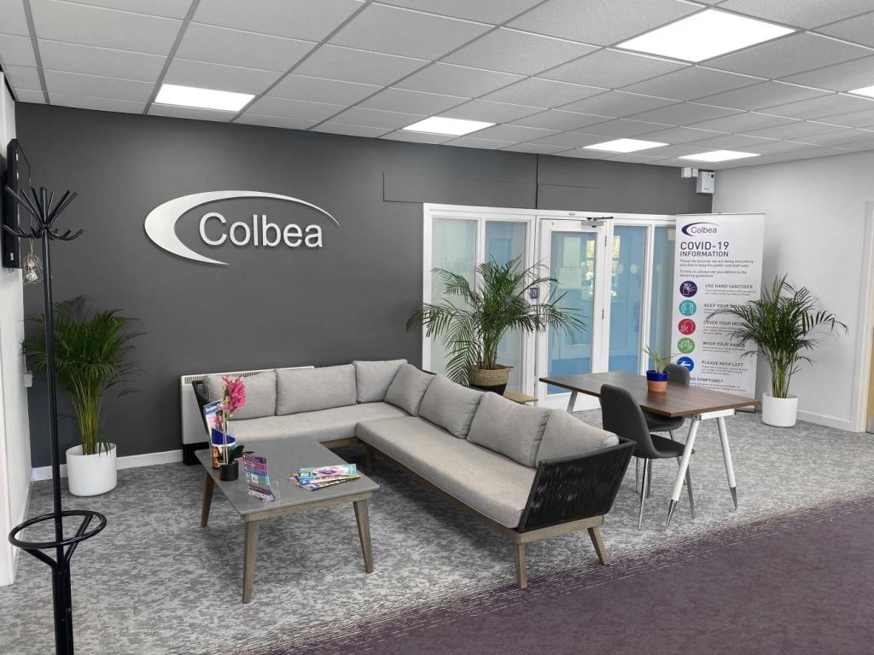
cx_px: 437
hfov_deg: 67.3
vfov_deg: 53.1
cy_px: 328
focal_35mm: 26
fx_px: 656
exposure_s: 1/100
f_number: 1.8
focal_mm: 4.25
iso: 50
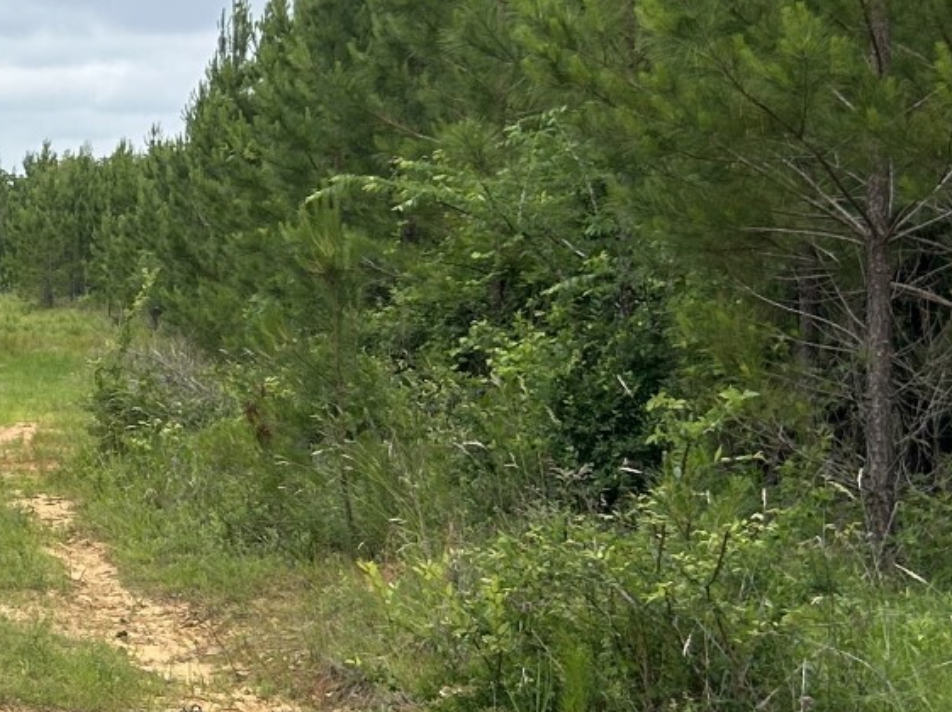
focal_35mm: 95
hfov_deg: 18.9
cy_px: 200
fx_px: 2611
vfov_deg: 15.5
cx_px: -344
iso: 50
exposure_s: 1/1224
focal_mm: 5.7
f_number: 1.5
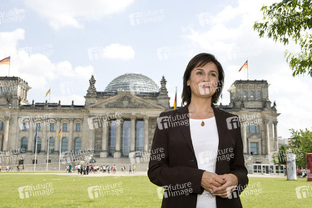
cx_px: 156
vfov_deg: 29.9
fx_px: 390
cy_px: 104
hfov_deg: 43.6
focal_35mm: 45
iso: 400
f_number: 10
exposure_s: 1/640
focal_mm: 45
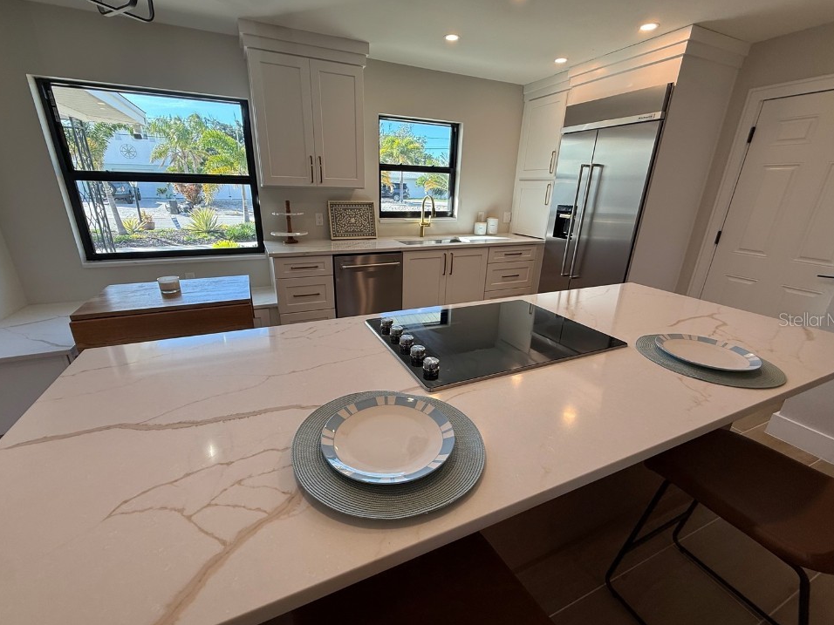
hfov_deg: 98.2
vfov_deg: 81.7
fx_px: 361
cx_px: 414
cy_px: 319
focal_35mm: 15
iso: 64
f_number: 2.2
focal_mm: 2.22
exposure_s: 1/120
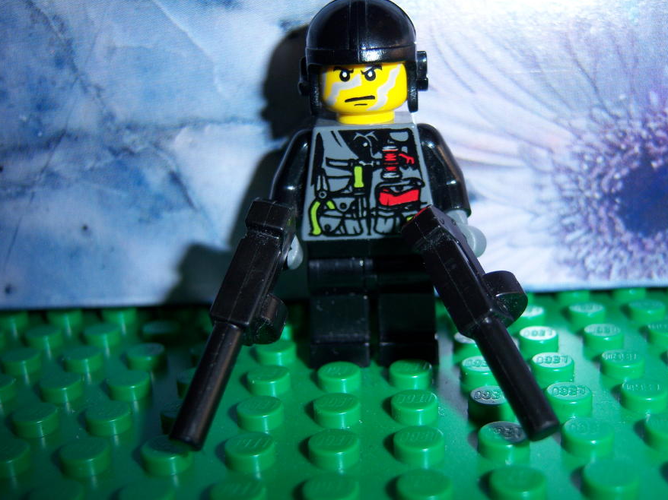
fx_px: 810
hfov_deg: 44.7
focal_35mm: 42
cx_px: 371
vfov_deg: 34.3
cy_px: 257
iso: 80
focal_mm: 7.5
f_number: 2.8
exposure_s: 1/60
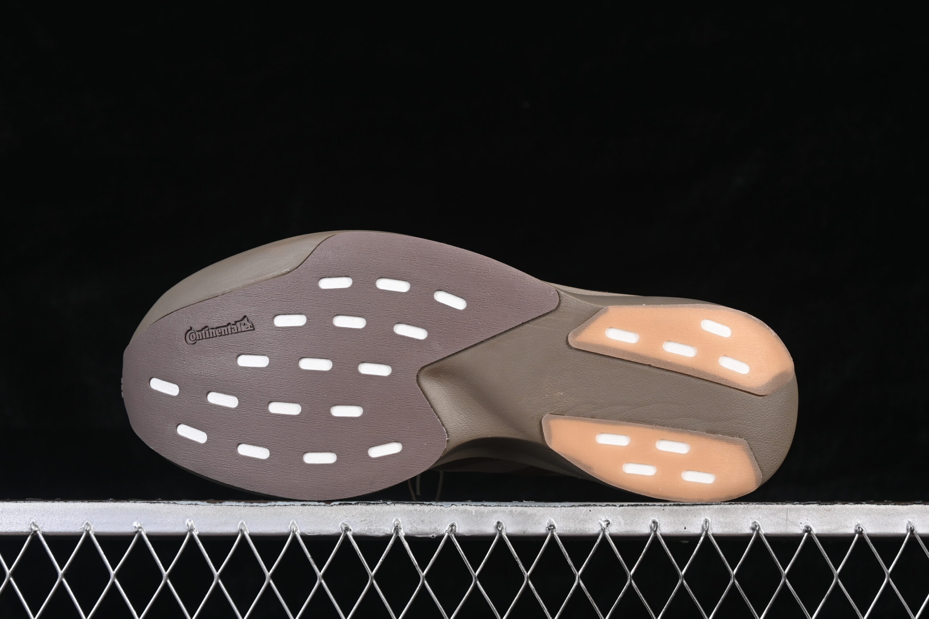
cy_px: 310
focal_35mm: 75
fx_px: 1935
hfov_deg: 27.0
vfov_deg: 18.2
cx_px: 464
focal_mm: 50
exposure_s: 1/60
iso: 160
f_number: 7.1
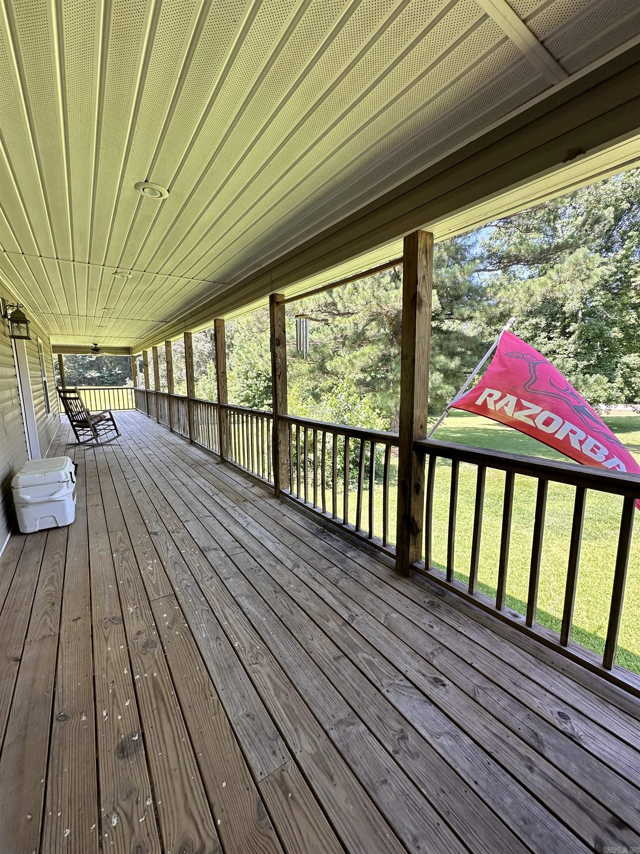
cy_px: 427
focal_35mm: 14
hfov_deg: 85.7
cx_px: 320
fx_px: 345
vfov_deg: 102.1
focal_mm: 2.22
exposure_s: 1/156
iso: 40
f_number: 2.2
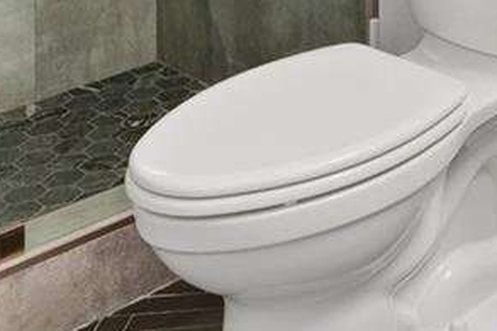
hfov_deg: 21.5
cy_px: -402
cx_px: 709
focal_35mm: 82
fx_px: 1131
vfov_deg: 13.4
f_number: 8
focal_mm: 15
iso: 400
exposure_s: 1/2.5
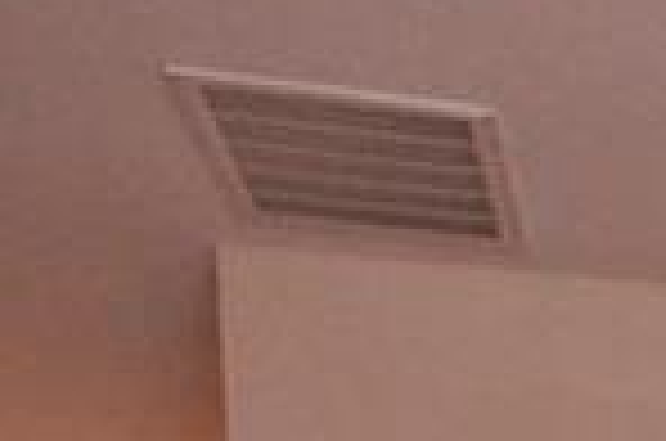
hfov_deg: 10.5
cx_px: 2124
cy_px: 1037
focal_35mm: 114
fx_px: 2113
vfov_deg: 10.4
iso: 2500
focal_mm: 11
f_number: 5.6
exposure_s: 1/60
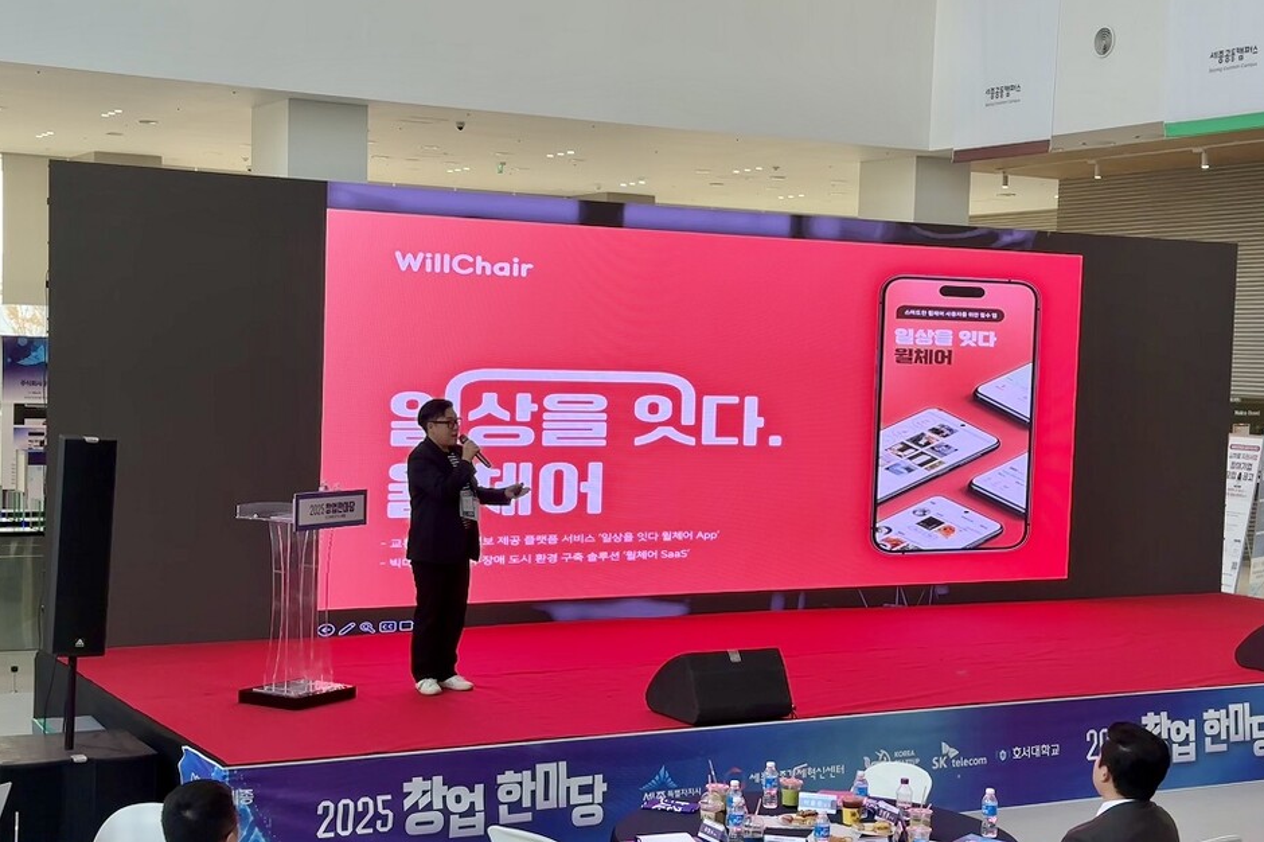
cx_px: 637
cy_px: 455
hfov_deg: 38.9
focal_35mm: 51
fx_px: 1790
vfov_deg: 26.5
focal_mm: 6.86
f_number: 1.78
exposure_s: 1/651
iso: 64
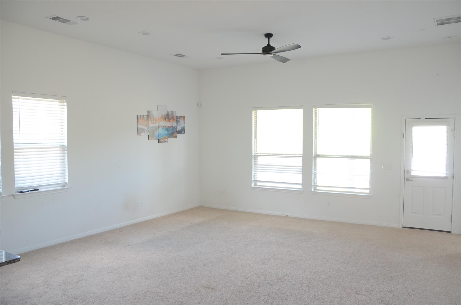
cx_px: 230
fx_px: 345
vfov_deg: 47.7
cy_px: 152
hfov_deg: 67.5
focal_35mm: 27
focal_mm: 18
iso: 800
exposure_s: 1/60
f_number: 3.8
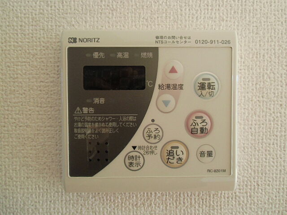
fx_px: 199
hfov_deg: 71.6
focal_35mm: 24
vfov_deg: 56.8
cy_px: 108
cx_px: 144
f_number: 3
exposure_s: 1/60
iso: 200
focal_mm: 4.24
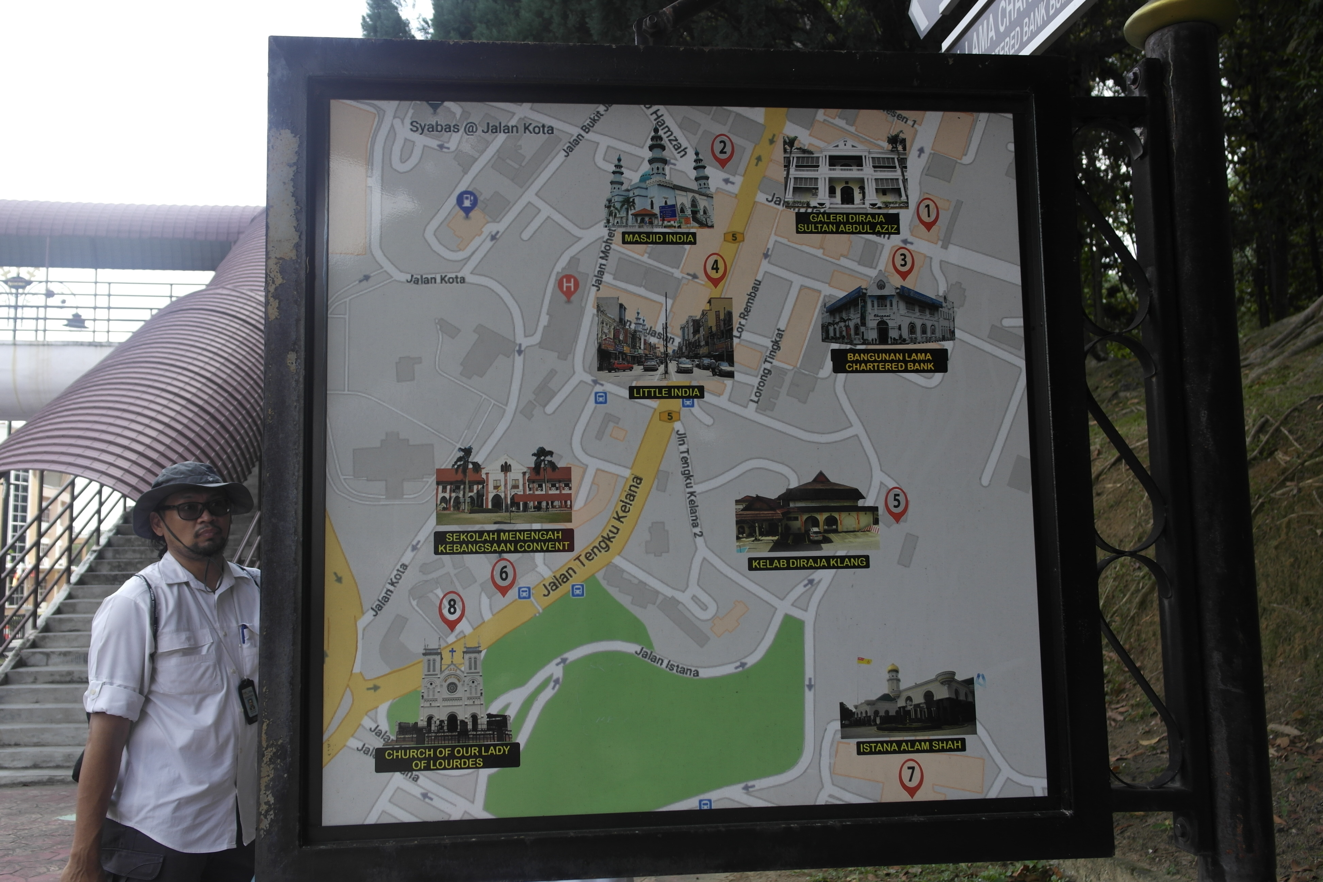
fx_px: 1102
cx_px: 662
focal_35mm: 30
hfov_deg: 61.9
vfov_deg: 43.6
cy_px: 441
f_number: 5
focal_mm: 20
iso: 100
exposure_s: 1/160
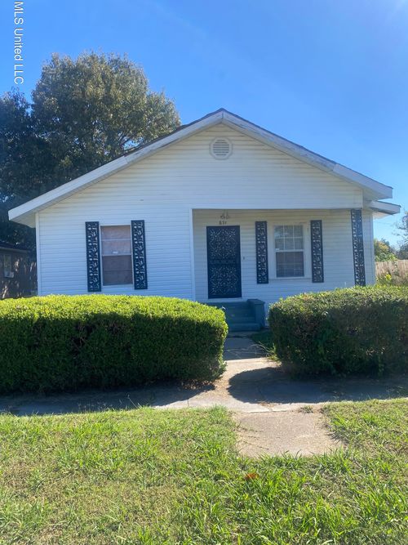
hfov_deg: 53.0
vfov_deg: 67.3
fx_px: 409
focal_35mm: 26
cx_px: 204
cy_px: 272
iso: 32
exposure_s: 1/1866
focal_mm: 4.25
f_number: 1.8
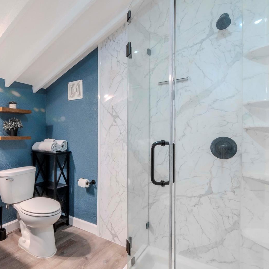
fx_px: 190
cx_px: 85
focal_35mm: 22
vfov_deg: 70.5
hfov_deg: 68.1
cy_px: 134
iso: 800
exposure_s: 1/1.25
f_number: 20
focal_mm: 11
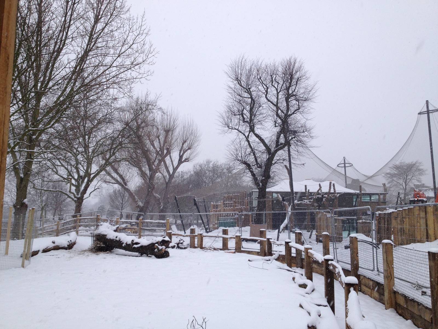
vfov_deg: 40.7
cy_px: 164
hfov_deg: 52.6
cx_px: 219
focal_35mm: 35
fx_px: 443
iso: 50
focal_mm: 4.28
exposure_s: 1/497
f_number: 2.4
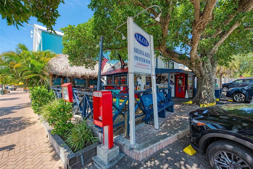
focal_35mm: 14
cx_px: 126
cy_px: 84
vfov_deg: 81.2
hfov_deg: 104.2
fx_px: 98
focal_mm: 14
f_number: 7.1
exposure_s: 1/80
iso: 400
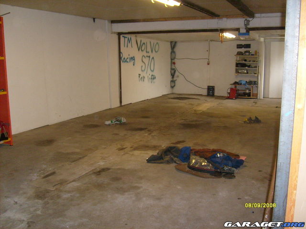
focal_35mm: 35
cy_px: 114
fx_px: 309
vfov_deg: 40.7
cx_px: 153
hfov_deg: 52.6
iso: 160
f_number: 2.8
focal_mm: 5.8
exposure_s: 1/45
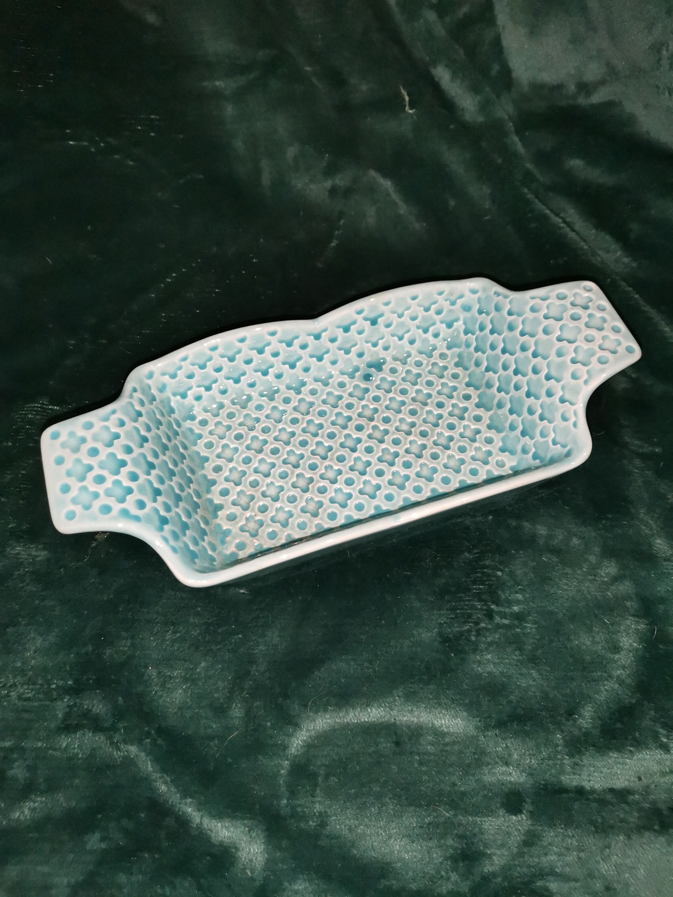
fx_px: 674
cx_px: 336
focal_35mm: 26
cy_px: 448
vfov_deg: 67.3
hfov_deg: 53.1
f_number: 1.8
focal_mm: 4.75
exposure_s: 1/33.3
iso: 500
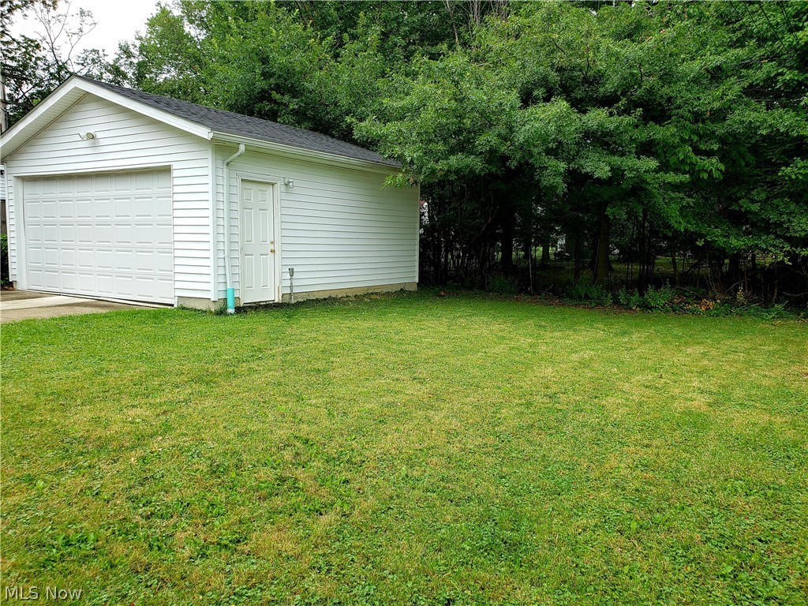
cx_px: 404
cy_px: 303
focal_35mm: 26
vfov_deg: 53.1
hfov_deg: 67.3
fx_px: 607
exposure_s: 1/701
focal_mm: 4.3
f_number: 2.4
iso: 50
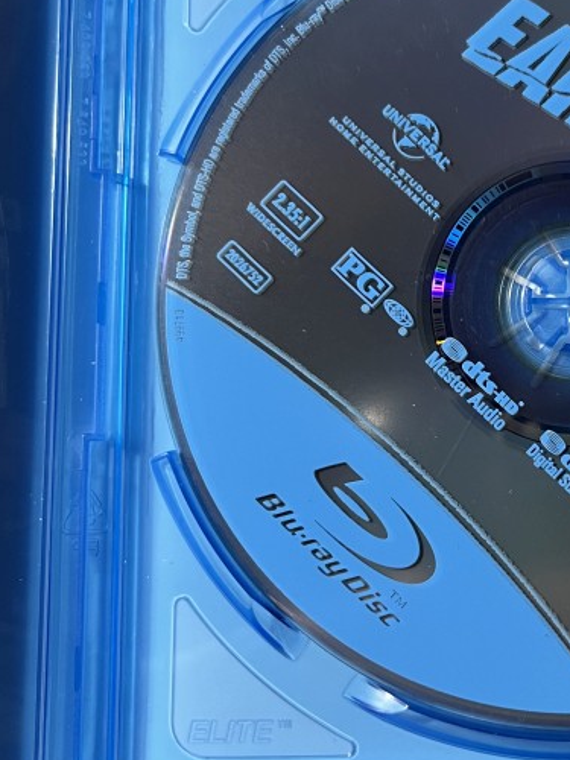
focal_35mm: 52
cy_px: 350
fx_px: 1142
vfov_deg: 36.8
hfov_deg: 26.6
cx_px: 567
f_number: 1.6
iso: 160
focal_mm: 5.1
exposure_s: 1/60
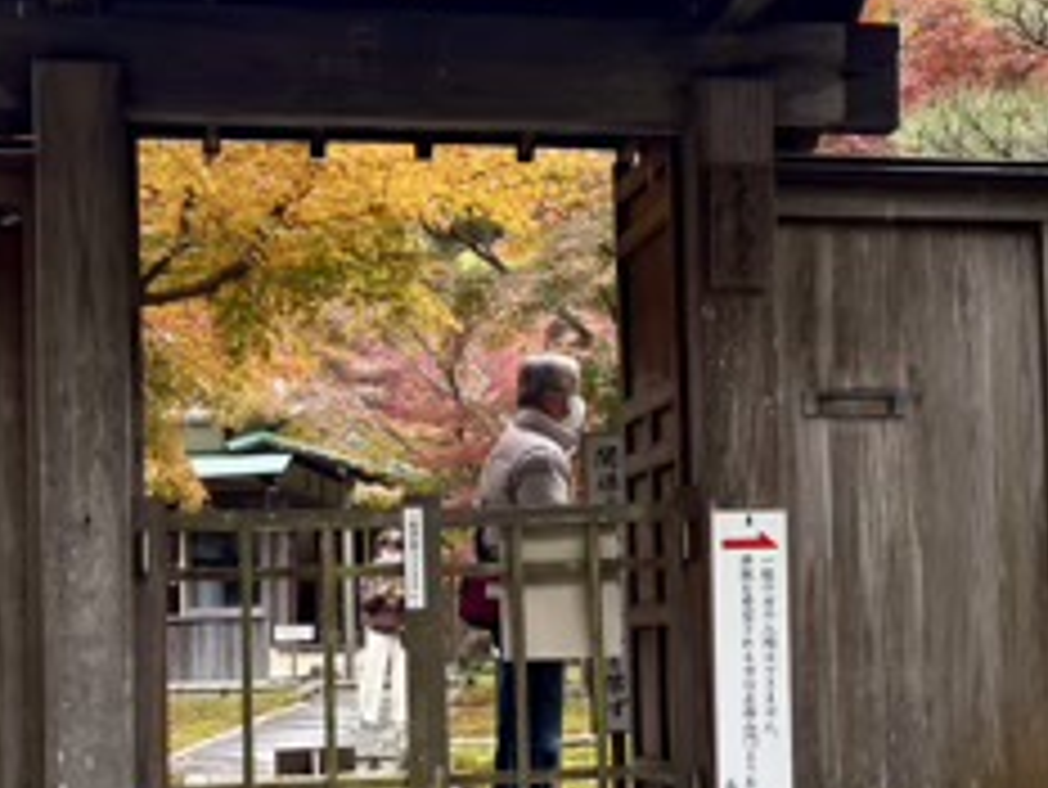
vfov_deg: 18.9
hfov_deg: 24.9
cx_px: 697
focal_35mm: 78
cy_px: 516
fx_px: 2363
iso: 50
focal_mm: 5.96
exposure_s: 1/121
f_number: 1.6
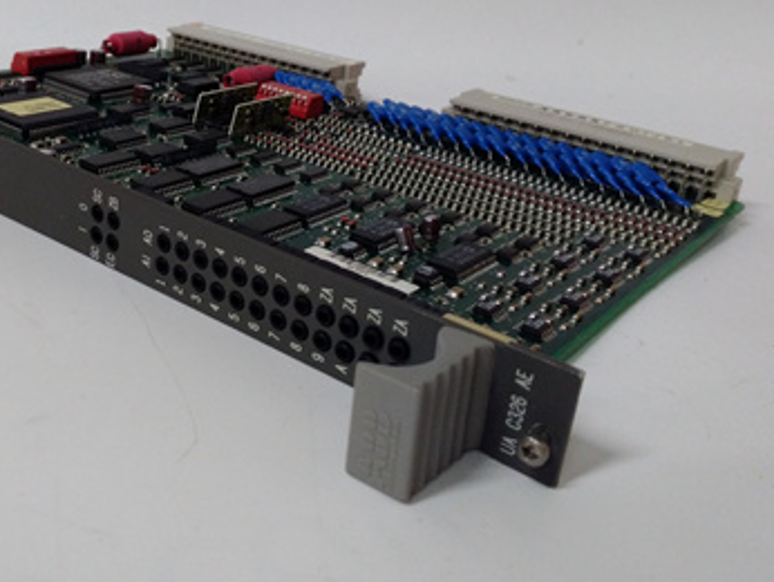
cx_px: 233
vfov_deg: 36.5
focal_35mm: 39
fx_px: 873
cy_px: 200
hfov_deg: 46.7
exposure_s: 1/33
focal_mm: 3.79
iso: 351
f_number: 2
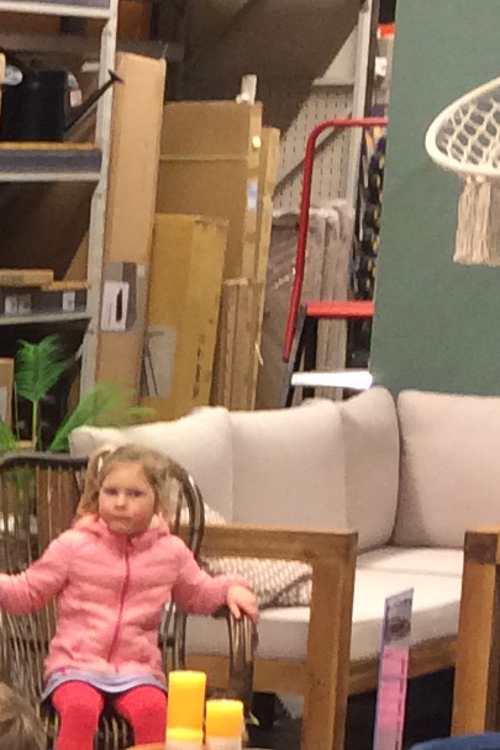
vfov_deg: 12.4
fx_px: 3377
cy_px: 882
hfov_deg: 7.7
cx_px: -844
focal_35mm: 162
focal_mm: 4.15
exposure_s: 1/33
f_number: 2.2
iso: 100
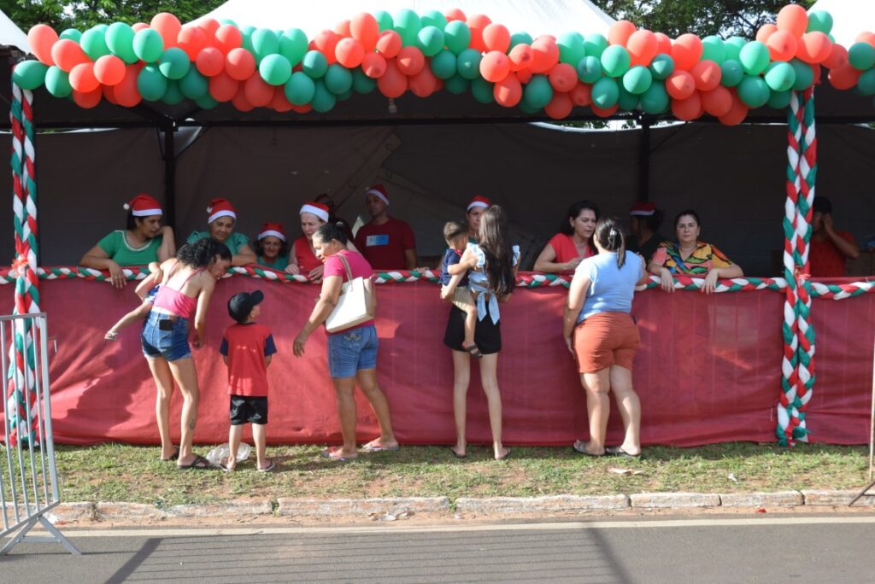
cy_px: 292
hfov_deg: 38.9
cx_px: 438
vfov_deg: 26.5
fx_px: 1240
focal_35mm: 51
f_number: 8
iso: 400
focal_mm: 34
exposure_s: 1/250
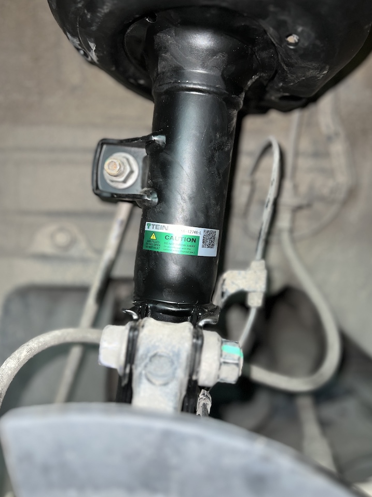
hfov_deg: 48.2
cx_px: 186
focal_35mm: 29
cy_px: 229
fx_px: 416
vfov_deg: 61.6
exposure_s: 1/19
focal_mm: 5.7
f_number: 1.5
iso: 64
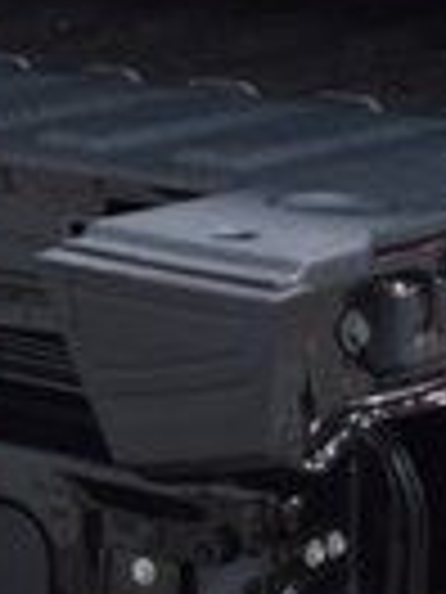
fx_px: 2886
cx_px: 9
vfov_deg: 11.7
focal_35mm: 168
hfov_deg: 8.8
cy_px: 178
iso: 1600
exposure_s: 1/60
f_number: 4
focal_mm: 24
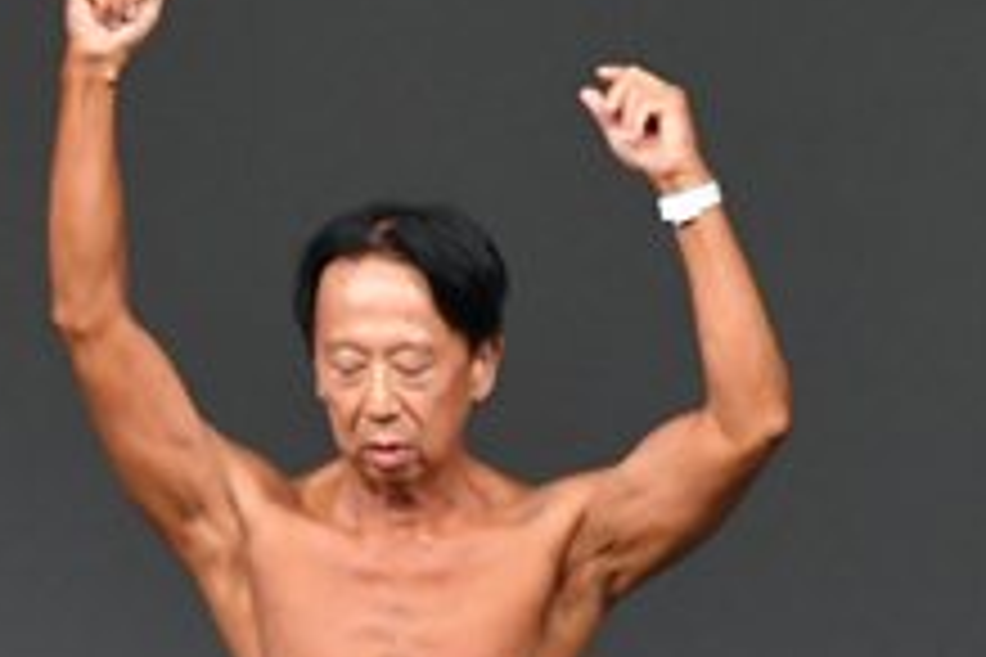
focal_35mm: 1117
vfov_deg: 1.2
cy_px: 801
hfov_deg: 1.8
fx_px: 30591
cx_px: 88
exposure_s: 1/400
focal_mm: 210
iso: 4000
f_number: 5.6
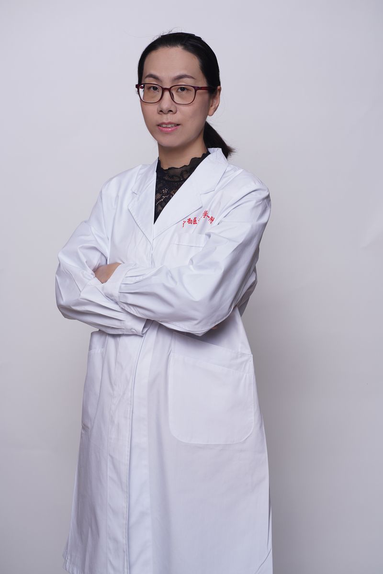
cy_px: 287
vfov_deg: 23.9
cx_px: 192
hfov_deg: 16.1
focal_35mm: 85
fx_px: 1356
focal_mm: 85
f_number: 5.6
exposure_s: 1/125
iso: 160
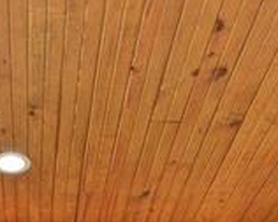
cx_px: 59
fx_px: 698
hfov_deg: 22.2
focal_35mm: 85
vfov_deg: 13.0
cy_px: 555
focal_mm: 14
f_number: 7.1
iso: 500
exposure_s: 1/400
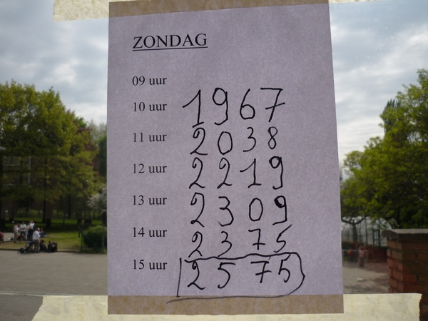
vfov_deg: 42.9
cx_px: 214
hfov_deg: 55.4
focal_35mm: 33
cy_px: 160
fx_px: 408
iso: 100
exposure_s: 1/320
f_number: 8
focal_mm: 5.5
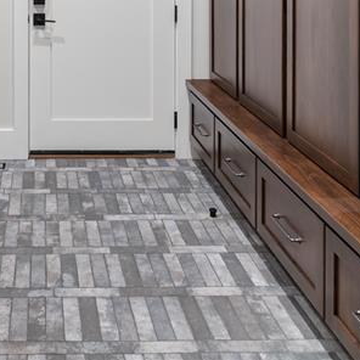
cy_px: -54
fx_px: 588
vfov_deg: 29.9
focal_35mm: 50
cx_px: 46
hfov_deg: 32.6
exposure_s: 4
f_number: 8
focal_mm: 17
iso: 500
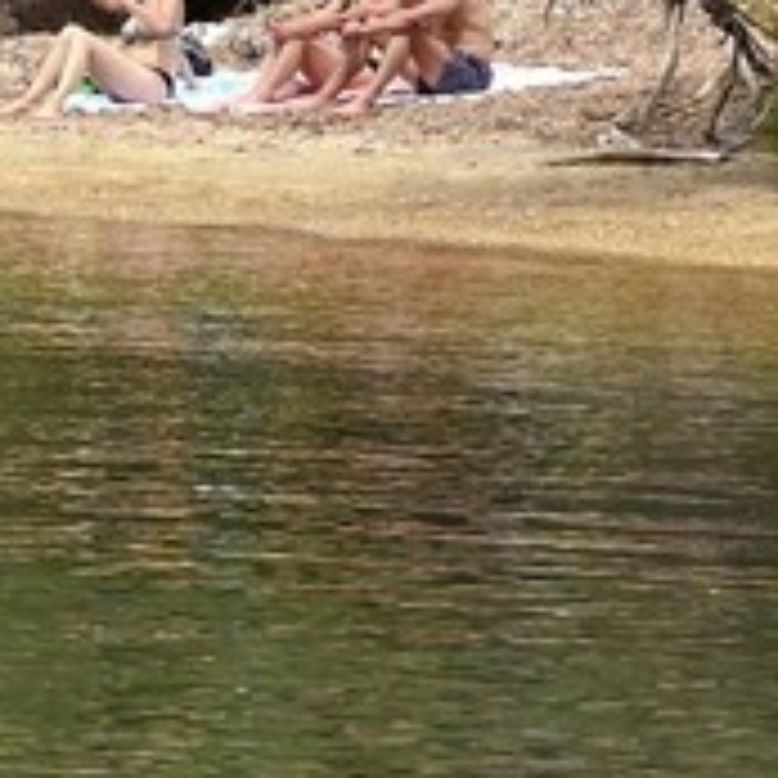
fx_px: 14011
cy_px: -1196
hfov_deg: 3.1
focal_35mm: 551
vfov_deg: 3.1
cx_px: -2330
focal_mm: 70
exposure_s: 1/200
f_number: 13
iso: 200
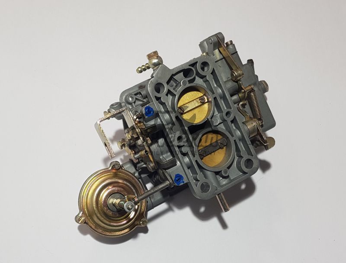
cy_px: 132
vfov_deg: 53.4
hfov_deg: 67.1
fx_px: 261
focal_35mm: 26
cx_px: 173
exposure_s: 1/102
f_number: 1.7
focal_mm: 4.2
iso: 40
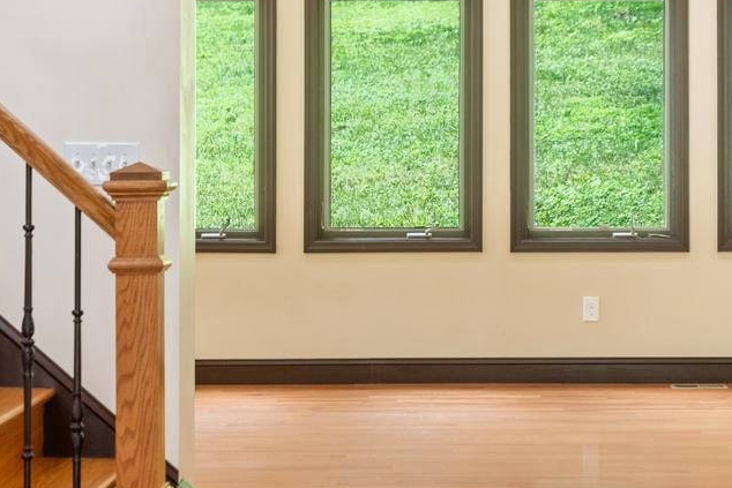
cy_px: 124
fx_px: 2298
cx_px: 496
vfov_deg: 12.1
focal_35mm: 113
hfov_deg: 18.0
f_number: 4
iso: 320
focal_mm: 35
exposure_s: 1/10
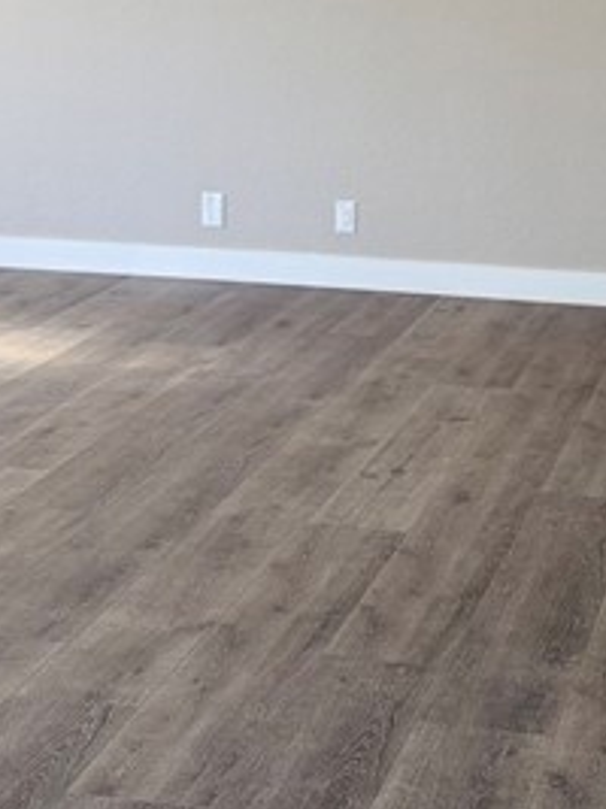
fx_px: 2149
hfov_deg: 16.0
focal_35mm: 92
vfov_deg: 21.2
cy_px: 215
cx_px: 315
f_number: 1.78
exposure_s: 1/189
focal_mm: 6.76
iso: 100
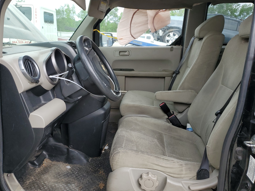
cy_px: 94
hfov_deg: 61.6
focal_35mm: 29
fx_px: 214
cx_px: 135
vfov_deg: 48.2
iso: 50
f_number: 1.5
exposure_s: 1/500
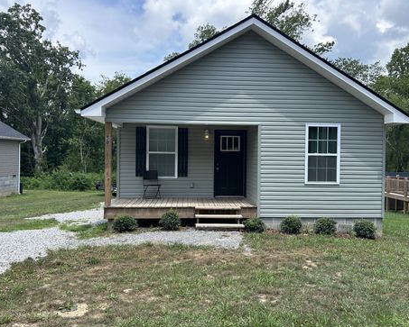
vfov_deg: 51.6
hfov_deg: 62.1
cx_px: 217
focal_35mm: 28
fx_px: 339
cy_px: 161
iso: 50
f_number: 1.5
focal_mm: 5.7
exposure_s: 1/1531
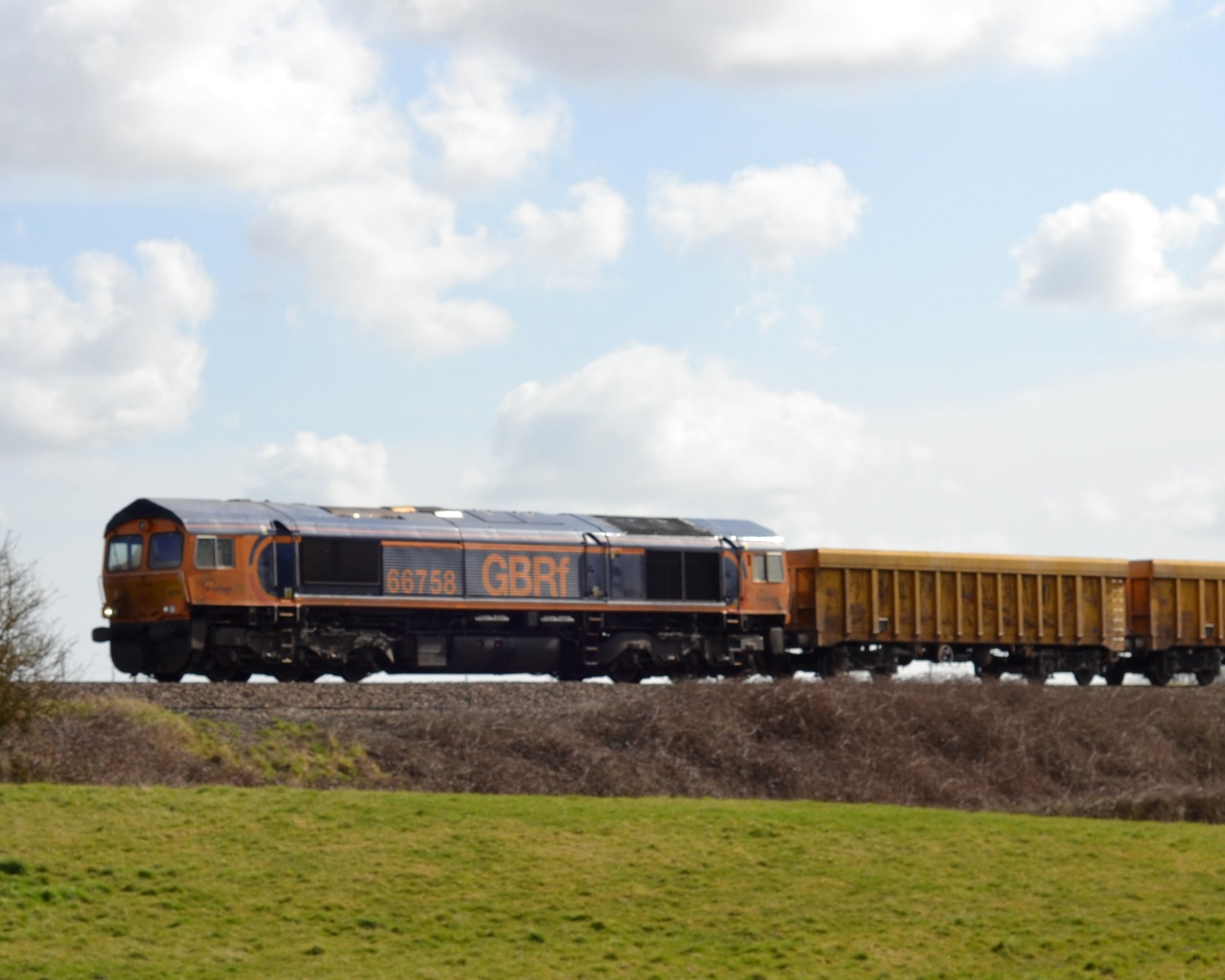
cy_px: 502
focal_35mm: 145
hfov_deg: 13.3
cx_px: 481
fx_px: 5256
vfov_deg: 10.6
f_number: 8
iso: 100
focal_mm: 50
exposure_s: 1/250
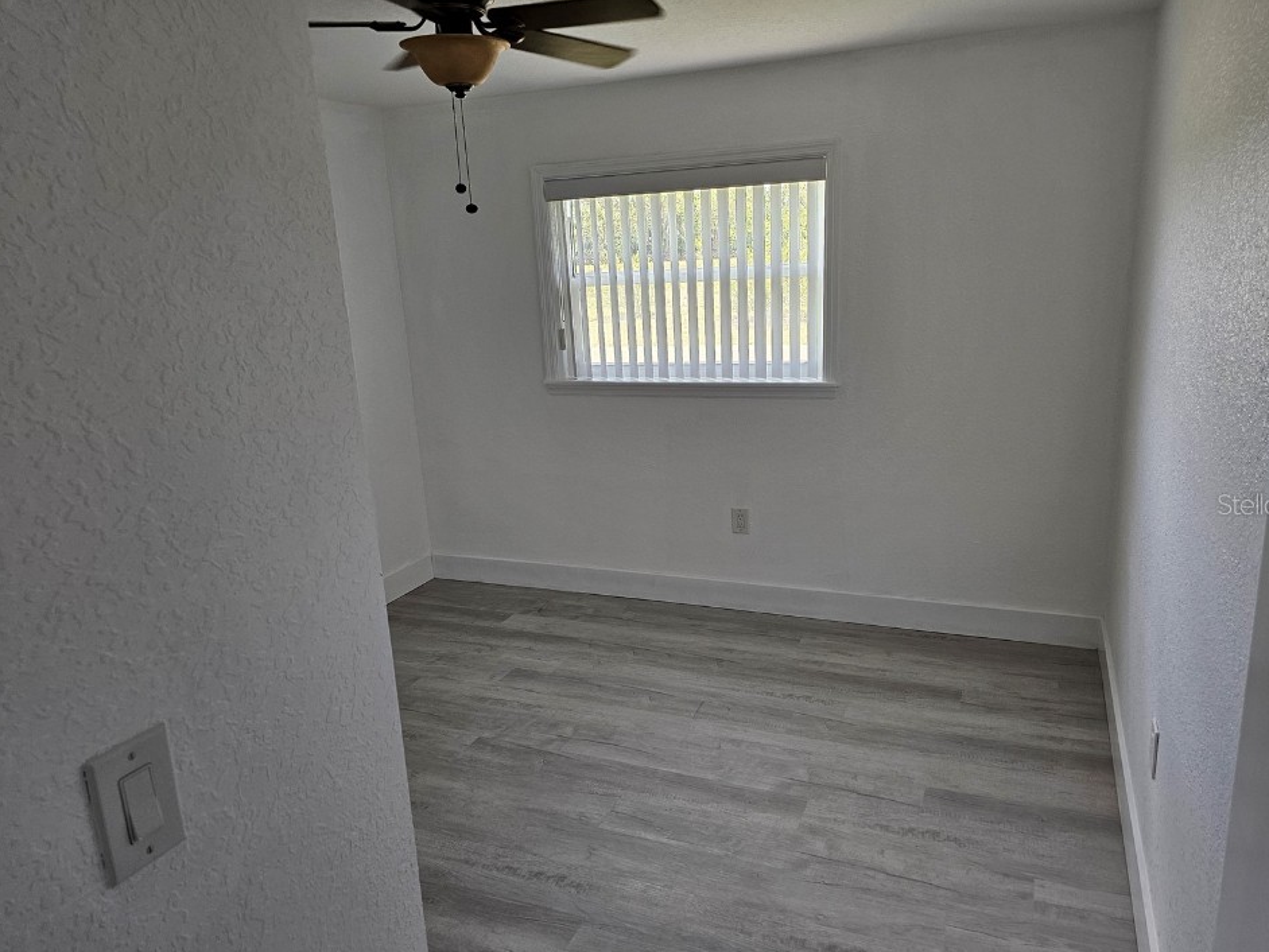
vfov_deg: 54.9
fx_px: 917
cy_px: 504
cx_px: 655
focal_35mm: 25
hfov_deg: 69.4
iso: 125
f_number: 1.7
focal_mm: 6.3
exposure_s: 1/120
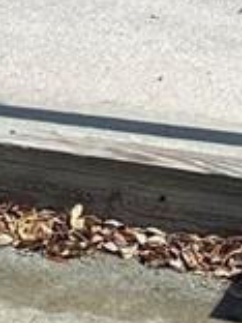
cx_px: -281
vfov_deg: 8.8
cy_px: -491
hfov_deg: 7.1
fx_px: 1864
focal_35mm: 200
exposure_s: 1/3610
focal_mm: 4.25
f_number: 1.8
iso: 32
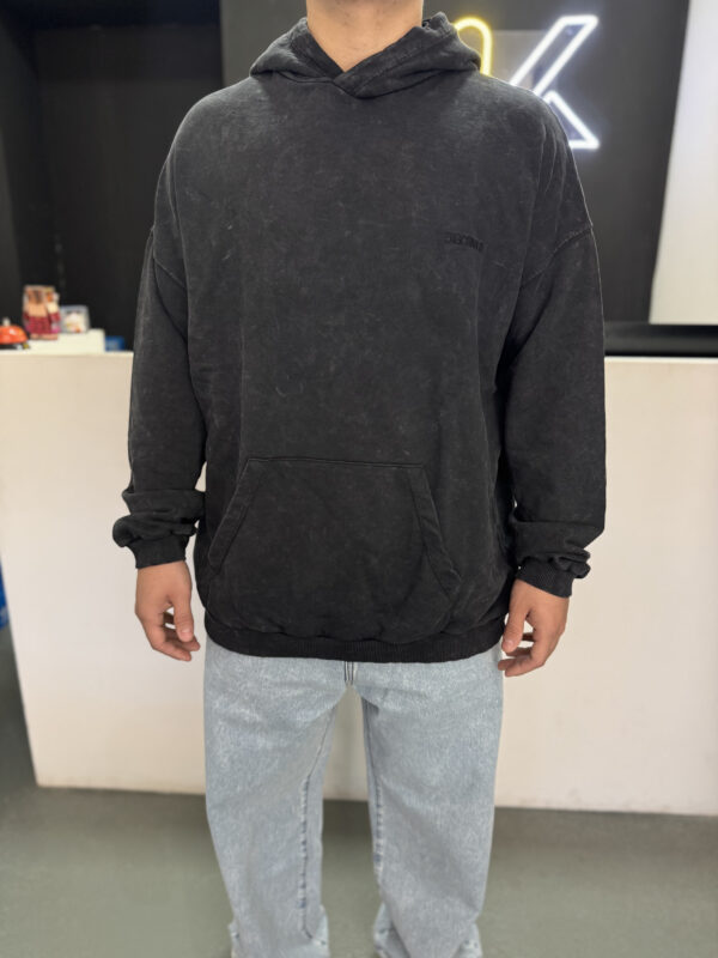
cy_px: 479
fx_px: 664
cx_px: 359
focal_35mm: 24
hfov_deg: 56.8
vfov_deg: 71.6
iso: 320
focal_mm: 6.76
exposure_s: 1/50
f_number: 1.78
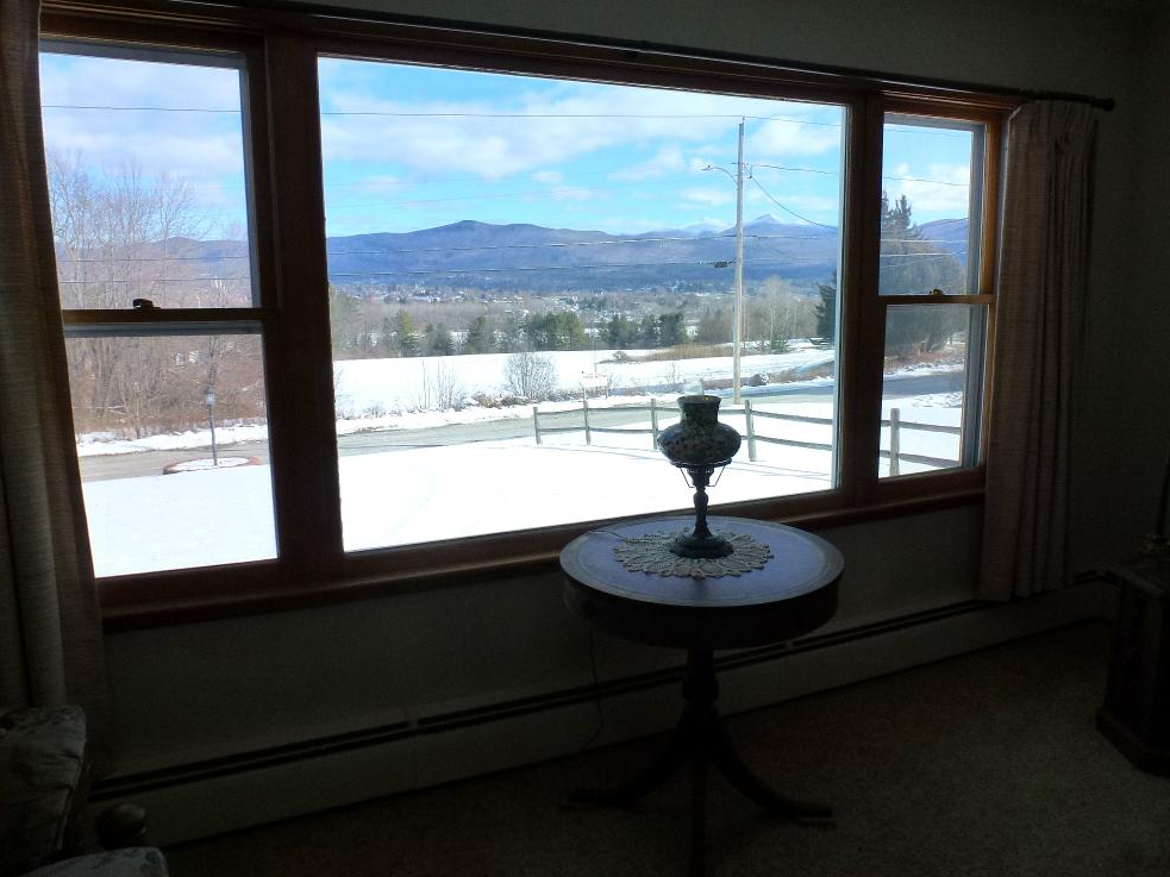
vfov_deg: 54.9
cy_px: 438
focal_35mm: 25
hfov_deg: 69.4
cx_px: 608
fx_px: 845
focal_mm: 4.3
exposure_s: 1/800
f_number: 4
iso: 160
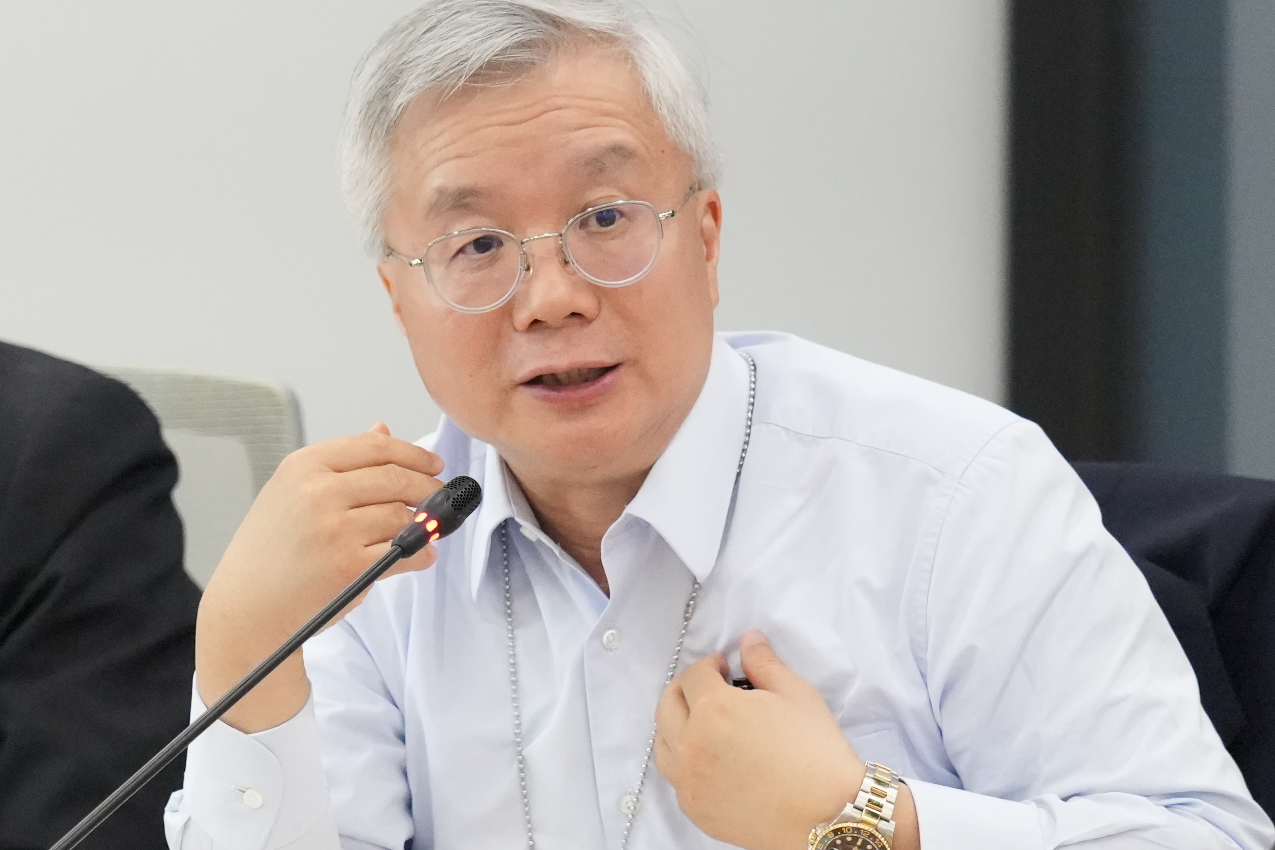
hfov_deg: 5.0
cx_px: 244
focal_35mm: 409
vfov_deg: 3.4
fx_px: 14483
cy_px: 370
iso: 10000
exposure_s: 1/250
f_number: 4
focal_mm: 161
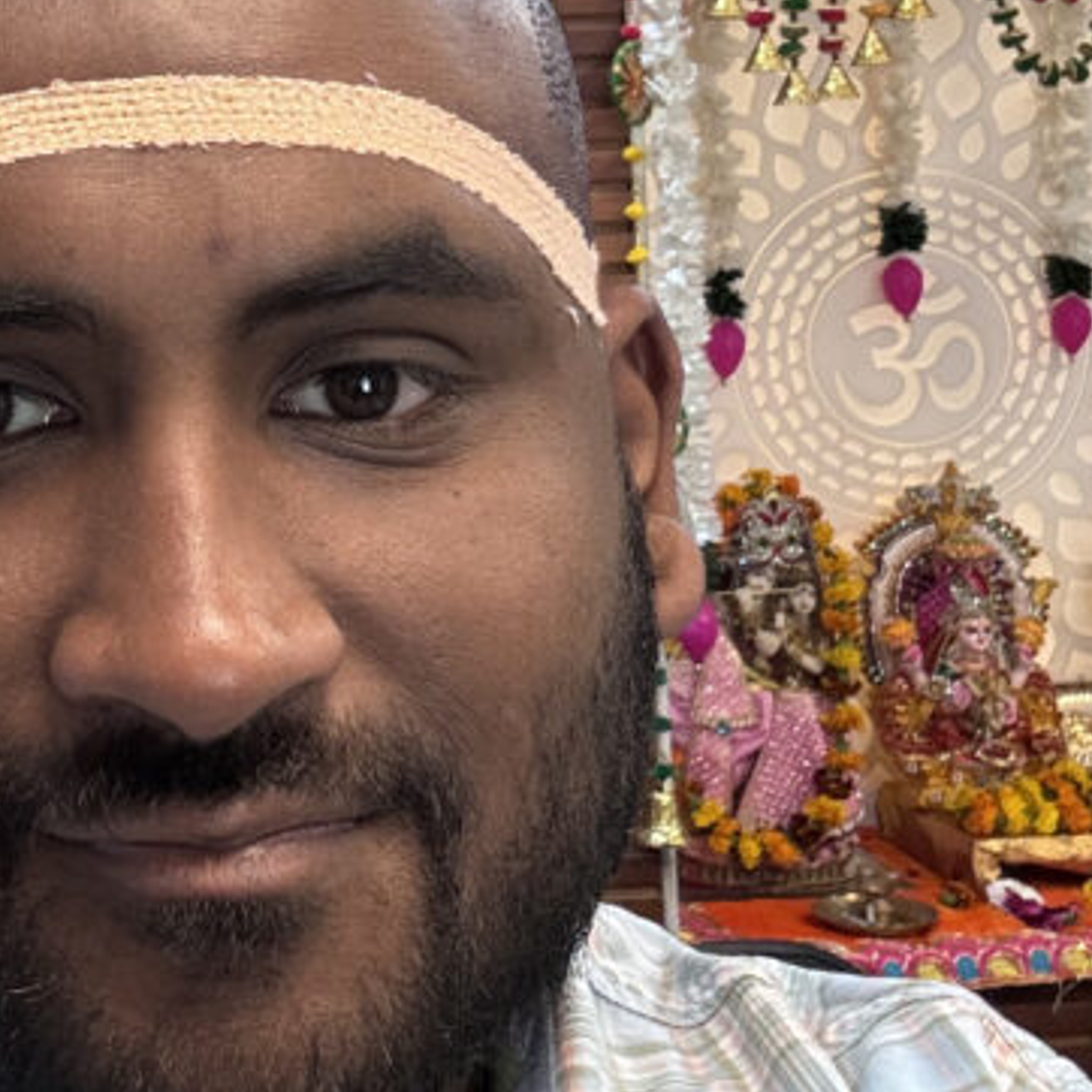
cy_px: 299
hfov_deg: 22.1
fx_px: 2677
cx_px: -33
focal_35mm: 75
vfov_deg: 22.9
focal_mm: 2.69
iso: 160
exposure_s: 1/50
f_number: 1.9
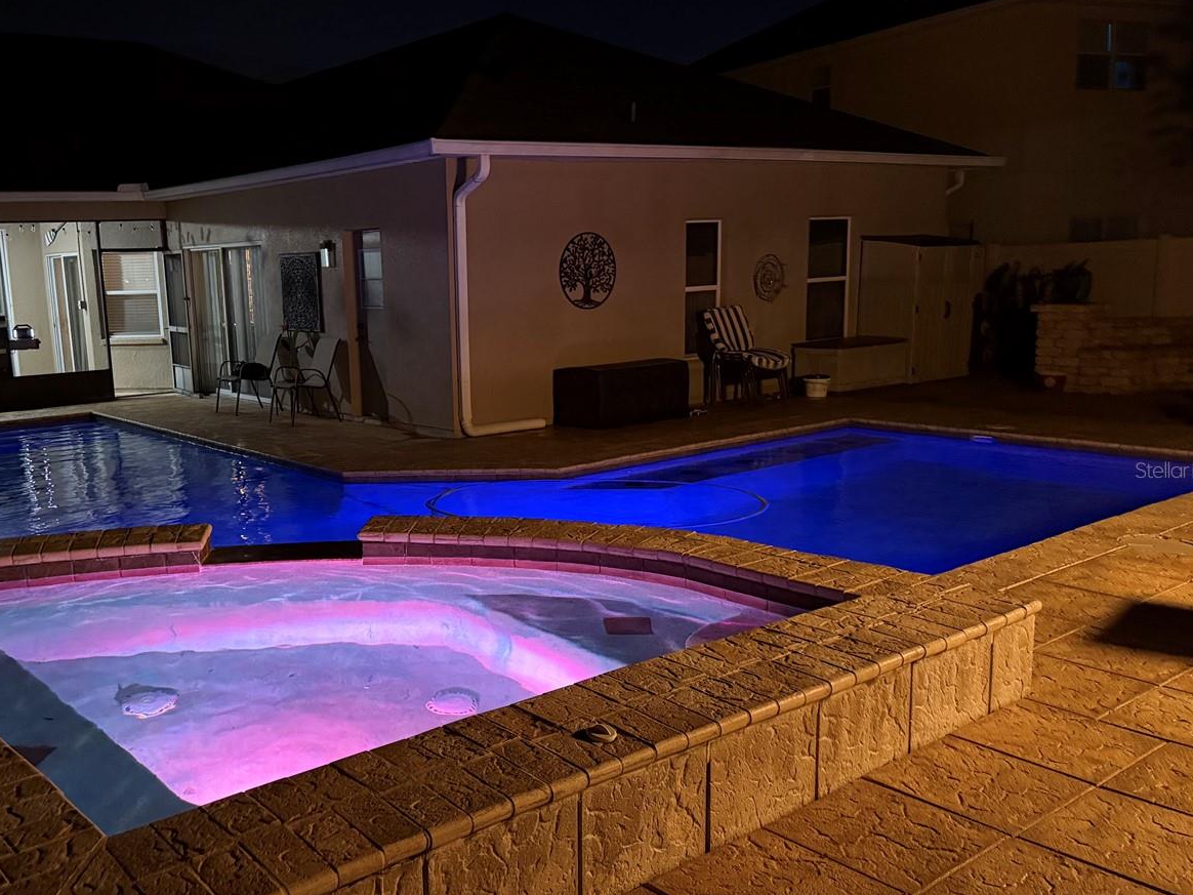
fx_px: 1137
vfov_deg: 42.9
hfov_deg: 54.4
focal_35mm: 33
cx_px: 412
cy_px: 470
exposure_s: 1/30
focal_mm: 6.76
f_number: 1.78
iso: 1000
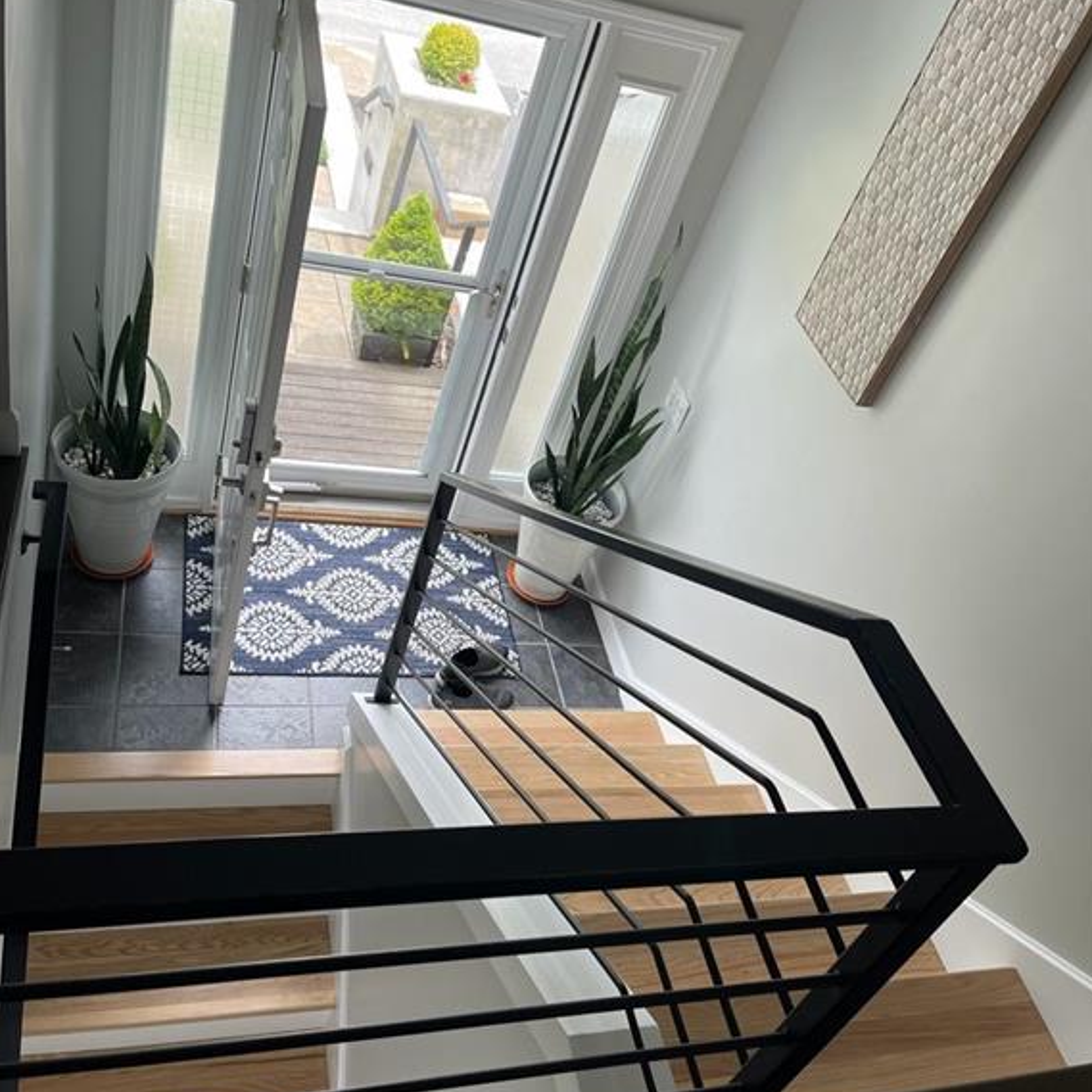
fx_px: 1106
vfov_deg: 52.5
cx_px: 551
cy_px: 497
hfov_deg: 52.5
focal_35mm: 31
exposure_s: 1/297
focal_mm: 5.1
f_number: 1.6
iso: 32
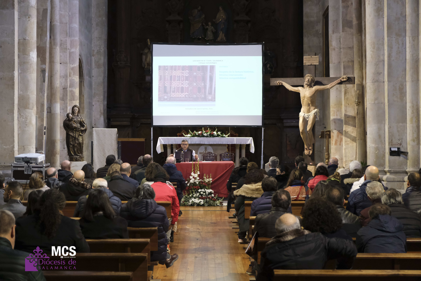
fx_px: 854
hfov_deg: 27.7
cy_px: 140
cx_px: 210
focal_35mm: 73
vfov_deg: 18.7
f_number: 4
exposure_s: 1/80
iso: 4000
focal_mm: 48.4
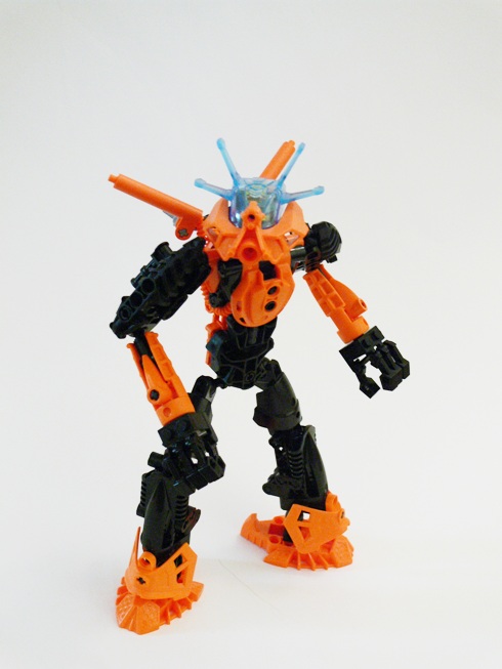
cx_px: 251
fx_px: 889
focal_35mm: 46
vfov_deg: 41.2
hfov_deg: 31.5
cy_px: 334
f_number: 3.2
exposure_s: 1/10
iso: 200
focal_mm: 9.7
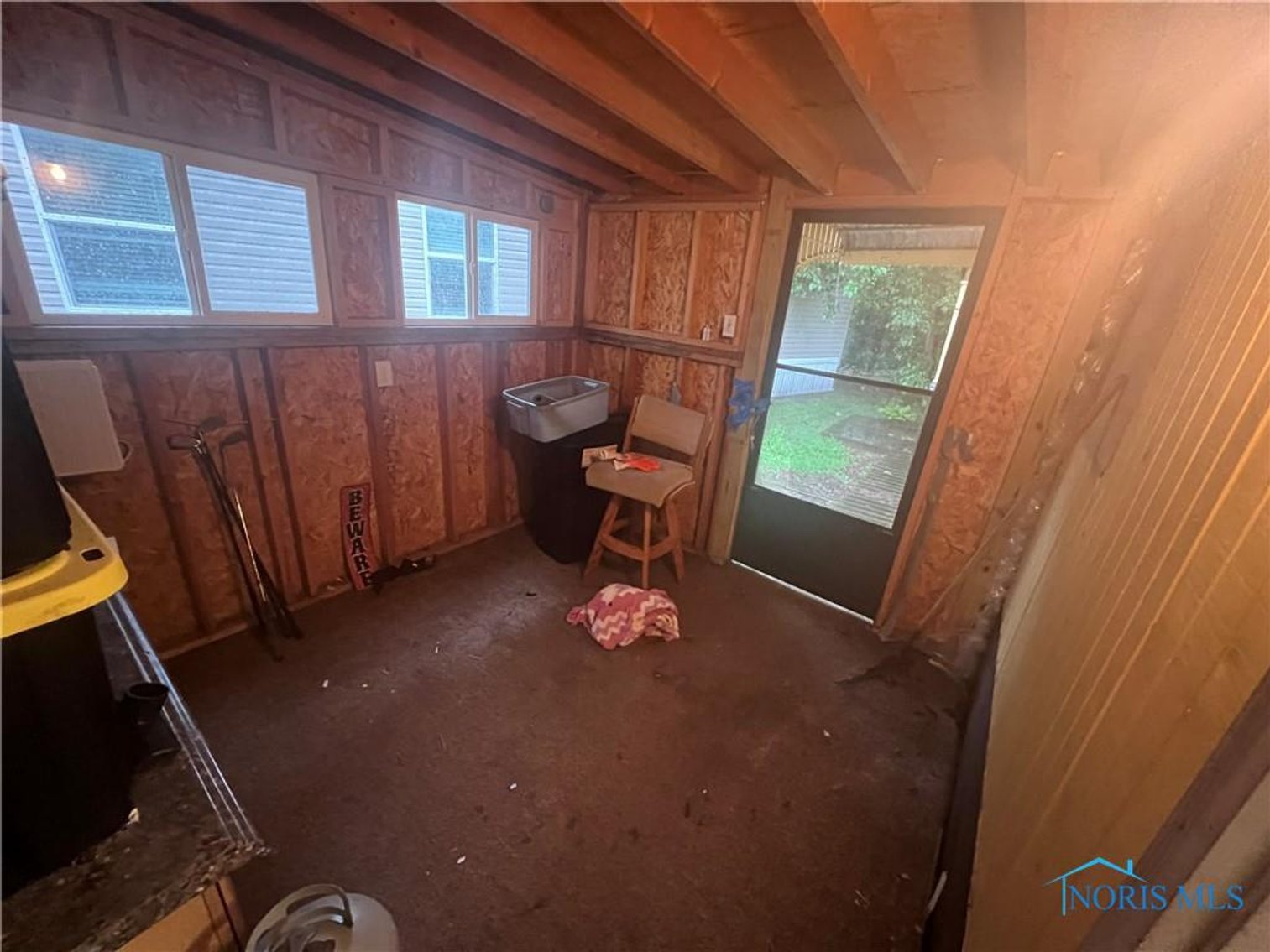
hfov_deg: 106.2
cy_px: 476
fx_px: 477
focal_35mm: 13
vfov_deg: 89.9
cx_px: 635
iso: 1000
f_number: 1.8
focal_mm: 1.57
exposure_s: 1/30
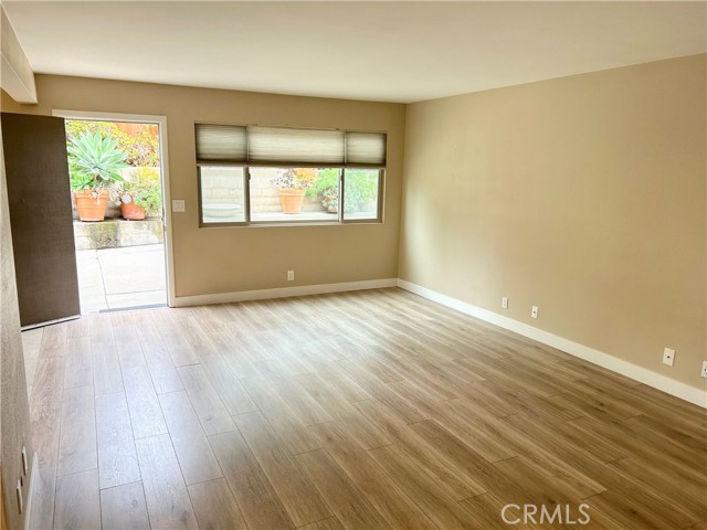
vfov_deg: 53.1
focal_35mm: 26
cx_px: 354
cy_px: 265
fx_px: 531
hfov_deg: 67.3
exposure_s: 1/120
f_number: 1.5
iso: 100
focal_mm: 5.7
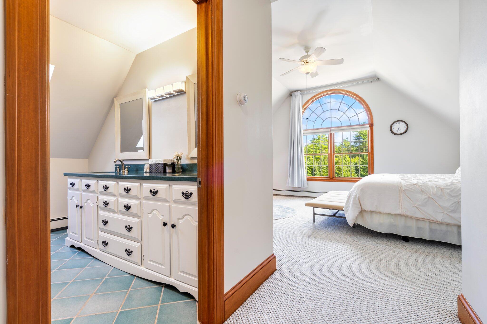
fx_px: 216
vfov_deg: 73.7
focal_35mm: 16
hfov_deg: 96.7
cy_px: 162
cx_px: 244
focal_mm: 16
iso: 50
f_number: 9
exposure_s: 1.6
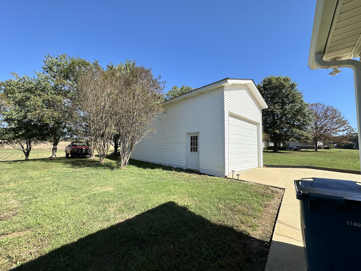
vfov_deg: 85.7
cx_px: 180
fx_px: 146
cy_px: 136
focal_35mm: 14
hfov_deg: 102.1
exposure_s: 1/1159
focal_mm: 2.22
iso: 40
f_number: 2.2
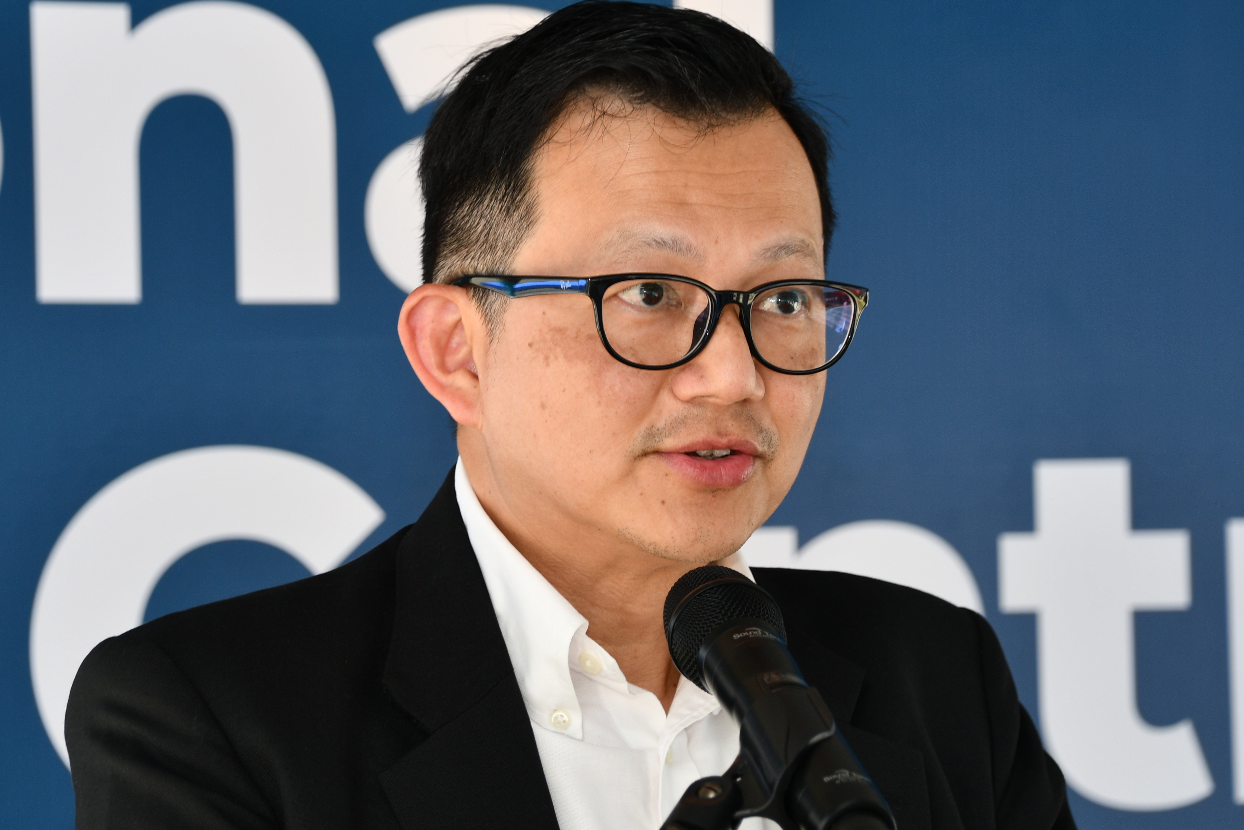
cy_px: 425
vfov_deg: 6.8
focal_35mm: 203
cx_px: 538
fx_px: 7014
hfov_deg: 10.1
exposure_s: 1/60
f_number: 5.6
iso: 160
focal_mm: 100
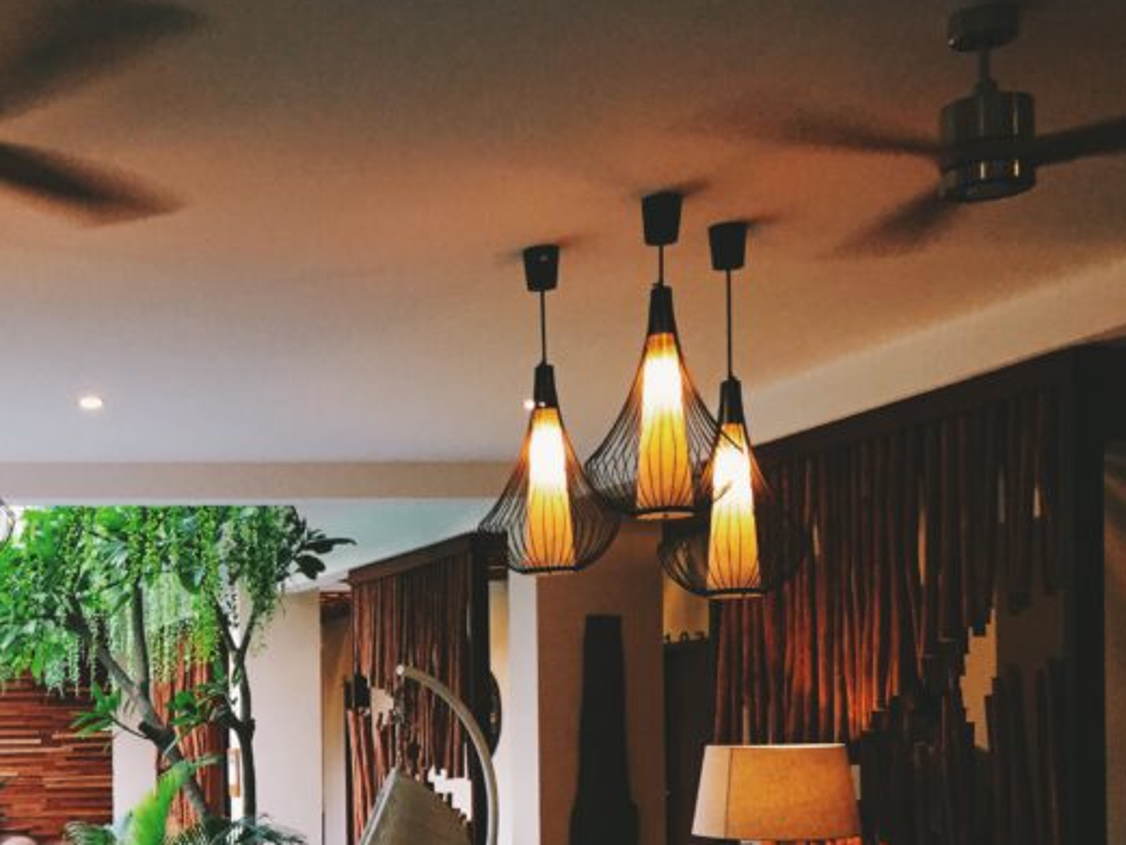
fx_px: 1855
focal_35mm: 57
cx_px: 32
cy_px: 782
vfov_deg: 24.8
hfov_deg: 31.5
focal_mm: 4.15
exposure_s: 1/33
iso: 160
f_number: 2.2
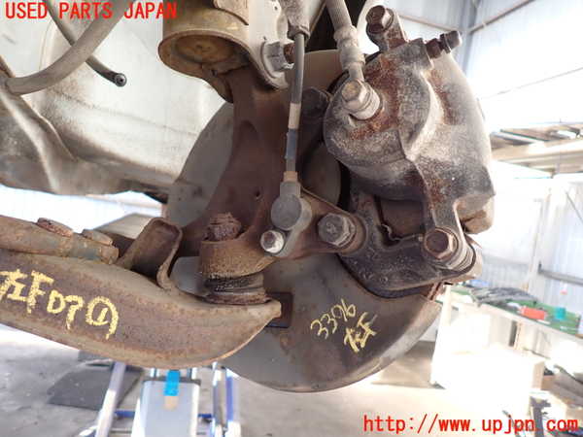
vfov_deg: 54.9
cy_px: 218
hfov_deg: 69.4
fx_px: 421
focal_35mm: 25
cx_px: 292
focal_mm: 4.5
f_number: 2
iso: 125
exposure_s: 1/60
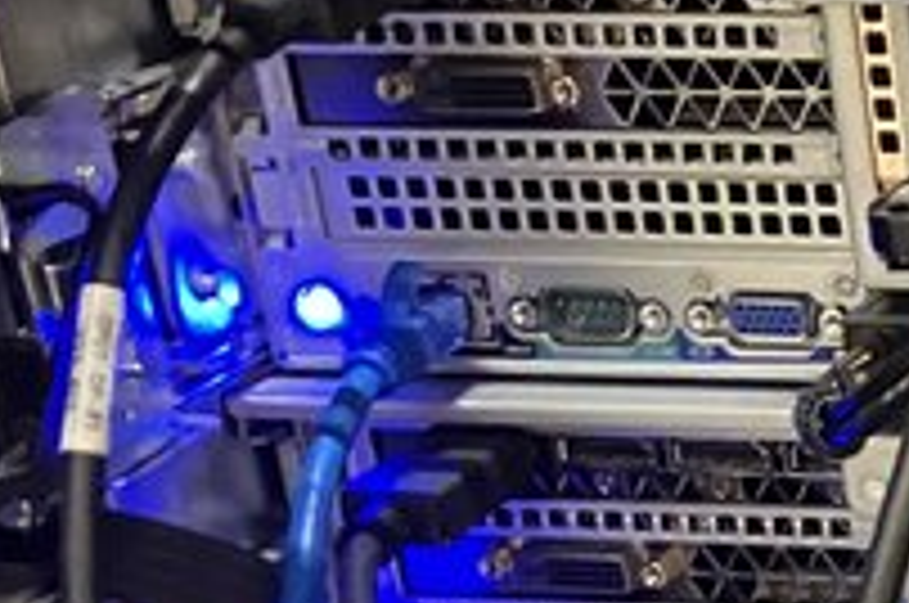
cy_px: 1109
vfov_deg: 9.9
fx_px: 3277
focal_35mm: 130
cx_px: 1683
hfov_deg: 13.9
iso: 640
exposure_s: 1/30
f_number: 1.8
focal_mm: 3.99
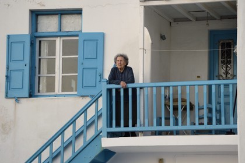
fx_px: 1293
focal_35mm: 190
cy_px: 82
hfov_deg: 10.8
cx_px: 122
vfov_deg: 7.2
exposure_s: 1/160
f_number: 4
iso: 800
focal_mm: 190
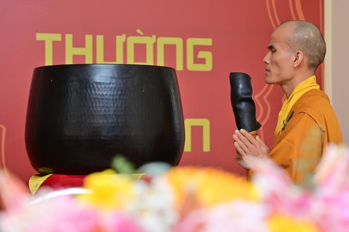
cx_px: 174
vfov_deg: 11.4
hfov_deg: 17.1
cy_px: 116
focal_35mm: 120
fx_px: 1162
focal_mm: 120
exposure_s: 1/125
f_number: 5.6
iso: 1250
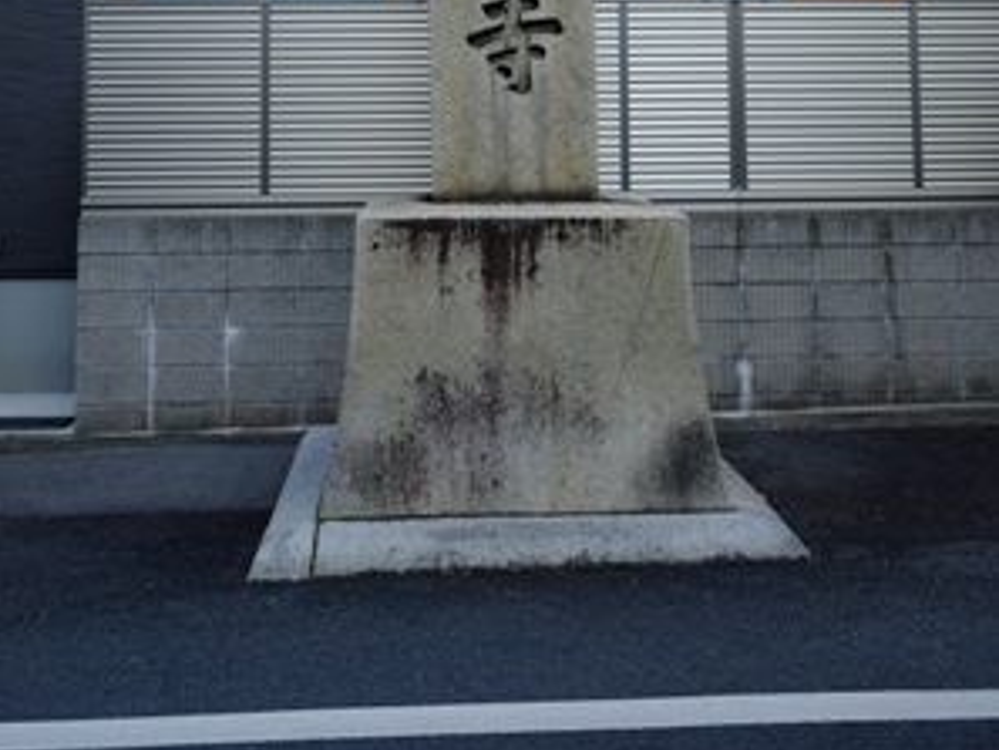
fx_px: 1299
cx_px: 500
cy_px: 13
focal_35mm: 45
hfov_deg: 42.1
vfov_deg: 30.1
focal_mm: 20.5
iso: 400
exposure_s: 1/550
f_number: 5
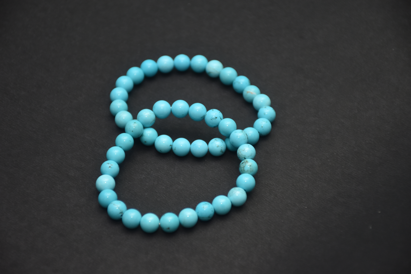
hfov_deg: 13.0
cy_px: 137
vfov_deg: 8.7
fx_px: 1798
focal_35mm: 158
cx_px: 206
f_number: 5.6
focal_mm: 105
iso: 800
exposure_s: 1/125
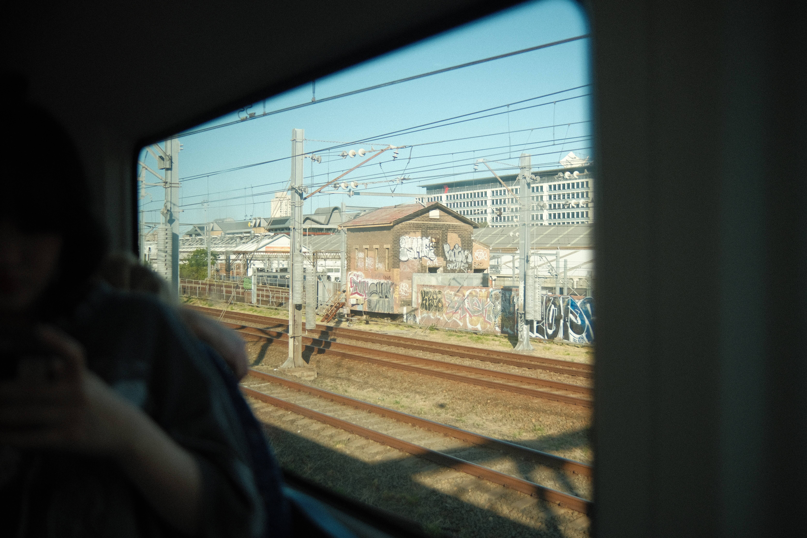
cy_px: 269
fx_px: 785
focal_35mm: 35
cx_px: 404
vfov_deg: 37.9
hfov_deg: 54.4
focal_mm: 23
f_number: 1.4
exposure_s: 1/4000
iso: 250
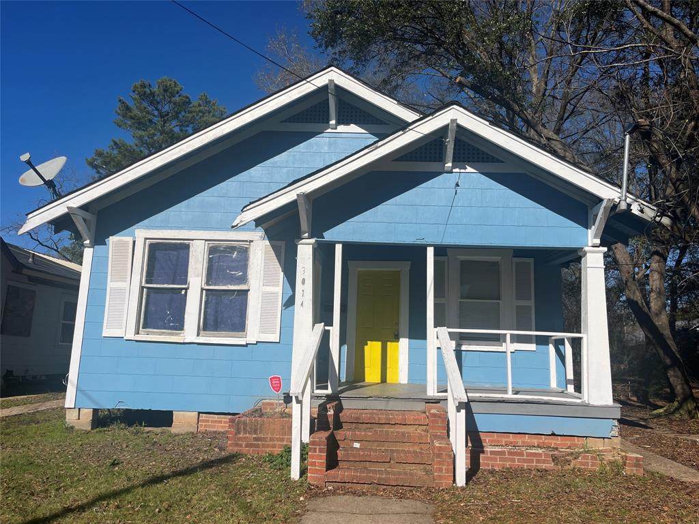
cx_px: 350
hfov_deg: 67.3
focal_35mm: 26
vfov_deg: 53.1
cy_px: 262
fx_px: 525
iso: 50
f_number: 1.6
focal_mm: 5.1
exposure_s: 1/8403
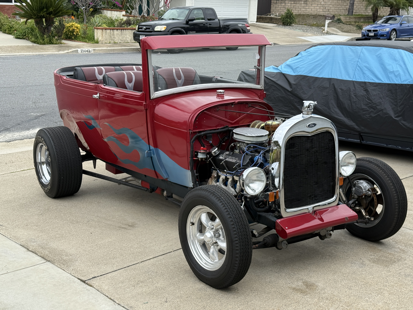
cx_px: 206
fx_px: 573
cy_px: 155
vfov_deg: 30.3
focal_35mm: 48
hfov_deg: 39.7
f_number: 1.78
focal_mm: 6.76
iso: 100
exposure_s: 1/2033
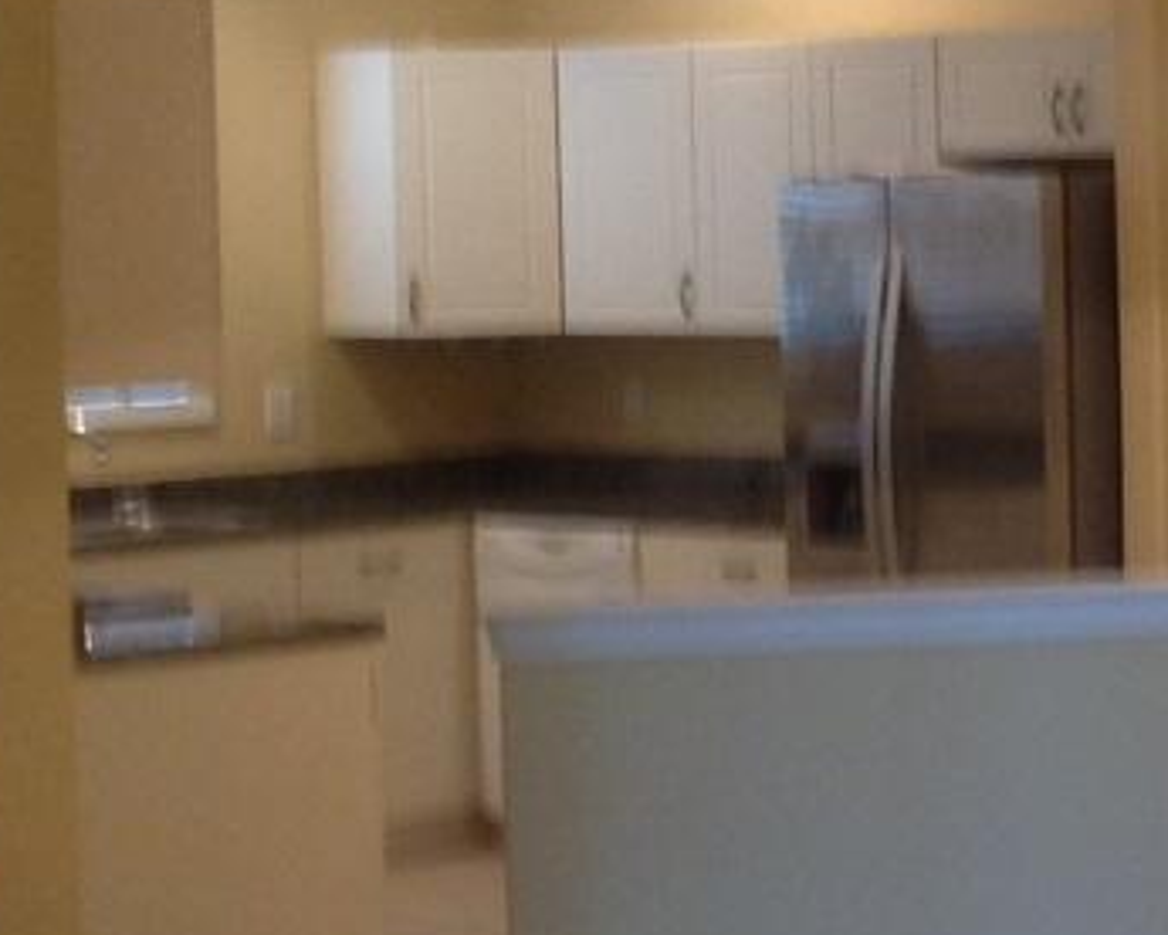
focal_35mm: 128
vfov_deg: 12.0
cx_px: 2089
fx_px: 4425
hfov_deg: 13.5
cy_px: 241
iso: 100
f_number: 2.4
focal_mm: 4.28
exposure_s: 1/15
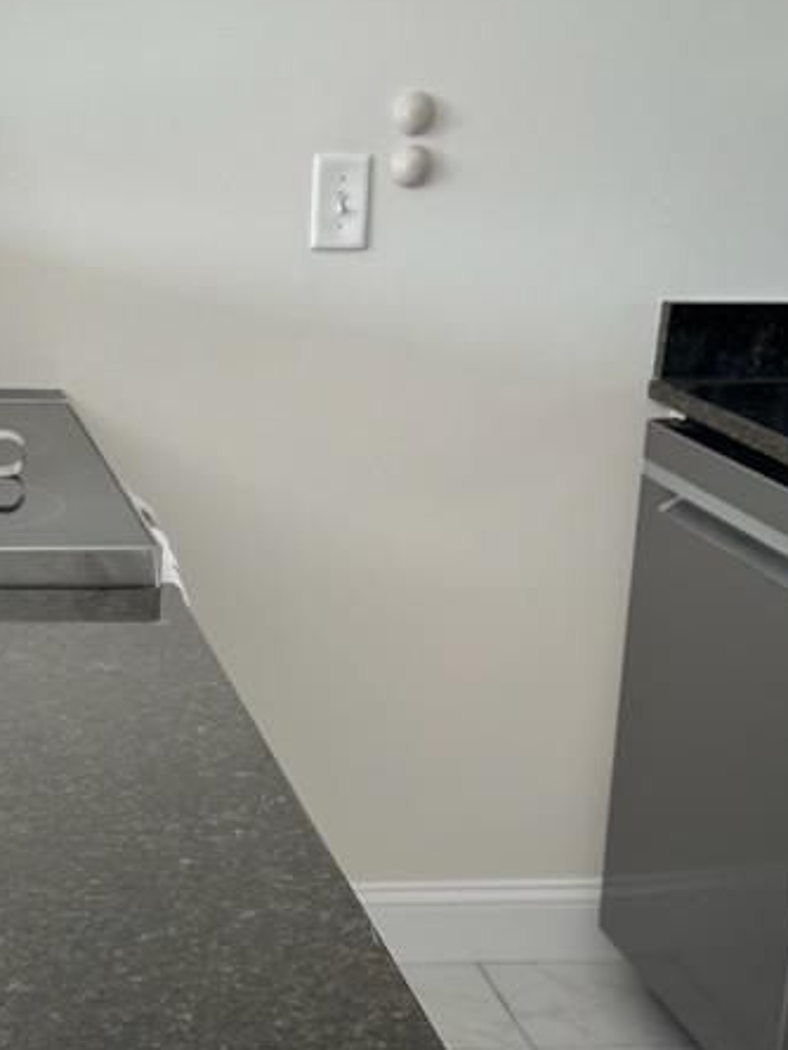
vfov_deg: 27.6
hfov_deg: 20.9
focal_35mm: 69
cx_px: 104
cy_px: 833
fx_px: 2093
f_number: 1.78
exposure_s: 1/120
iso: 64
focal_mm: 6.86
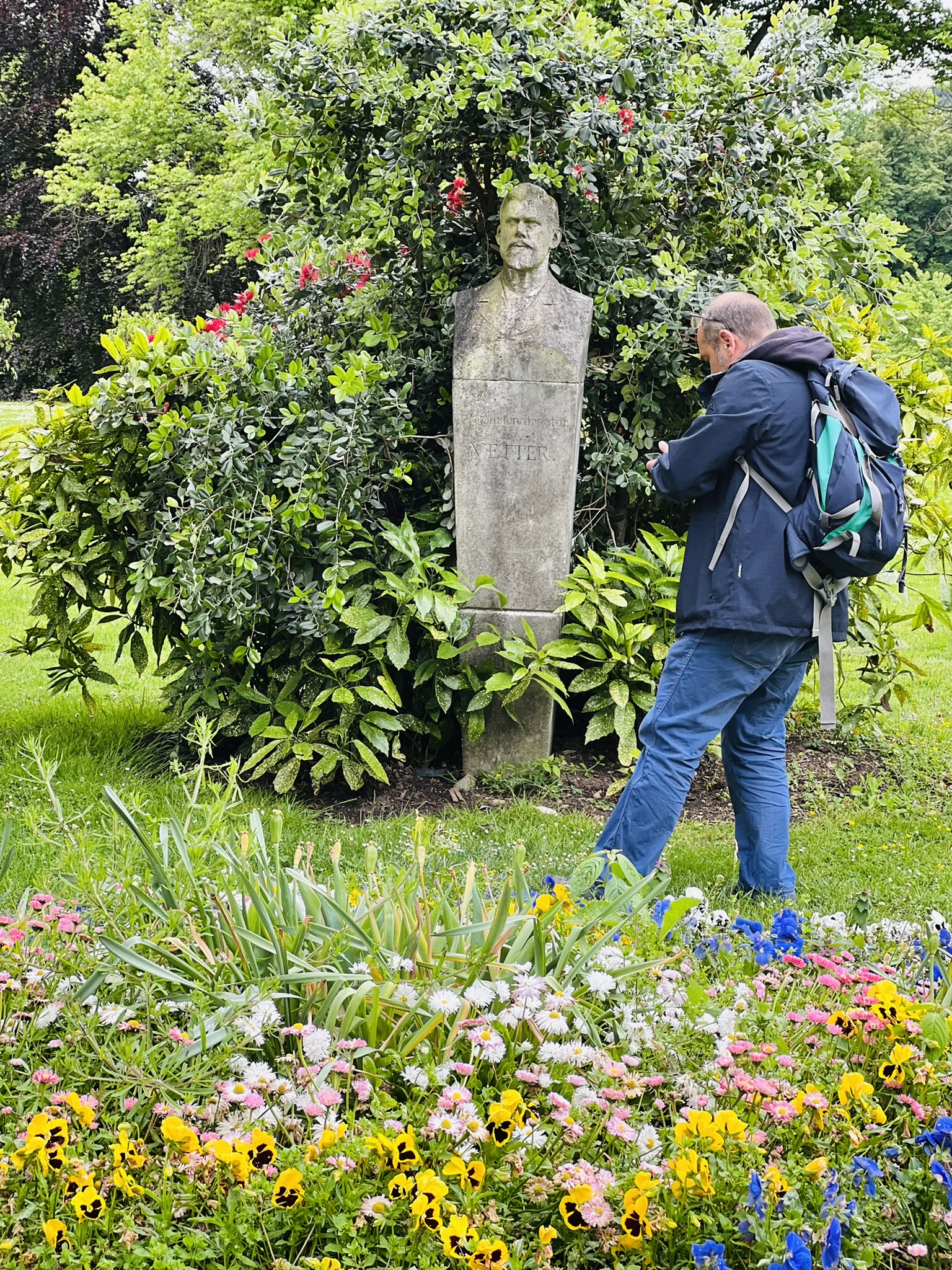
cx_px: 476
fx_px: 2824
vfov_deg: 25.3
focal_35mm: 77
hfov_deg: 19.1
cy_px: 635
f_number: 2.8
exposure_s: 1/121
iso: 40
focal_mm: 9
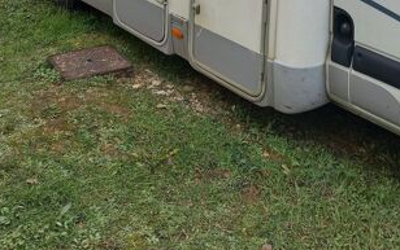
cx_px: 252
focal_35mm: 55
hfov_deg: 36.6
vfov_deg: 21.2
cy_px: -84
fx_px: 600
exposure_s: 1/107
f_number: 1.8
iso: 25
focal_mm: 4.6
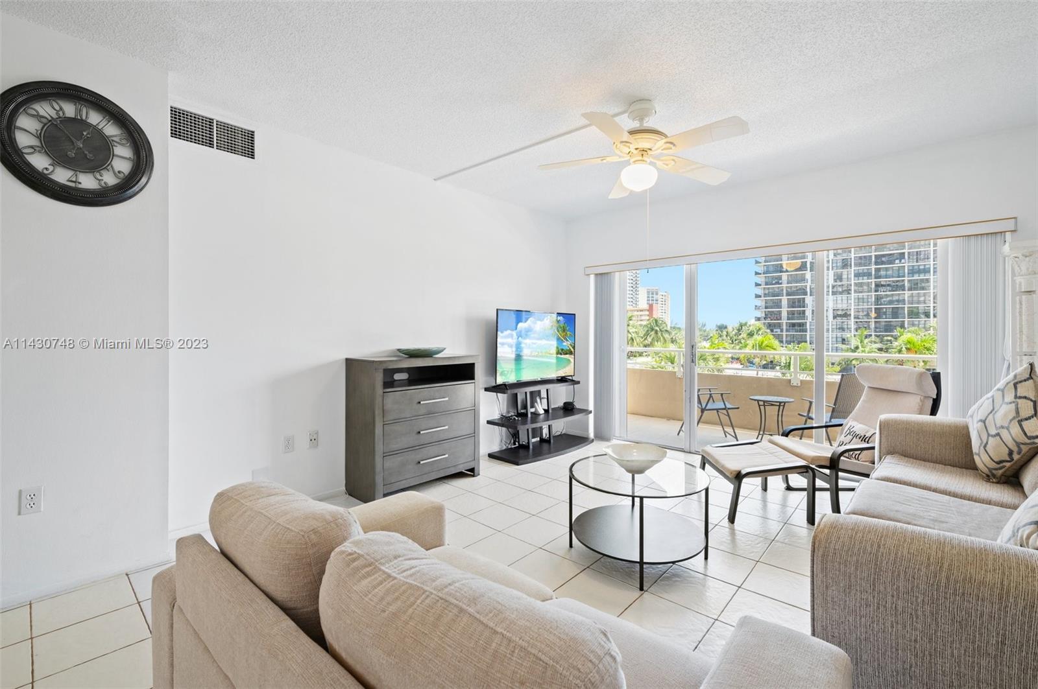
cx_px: 519
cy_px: 344
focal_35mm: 15
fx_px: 432
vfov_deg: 77.2
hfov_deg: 100.5
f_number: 8
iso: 200
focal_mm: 15
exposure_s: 1/6
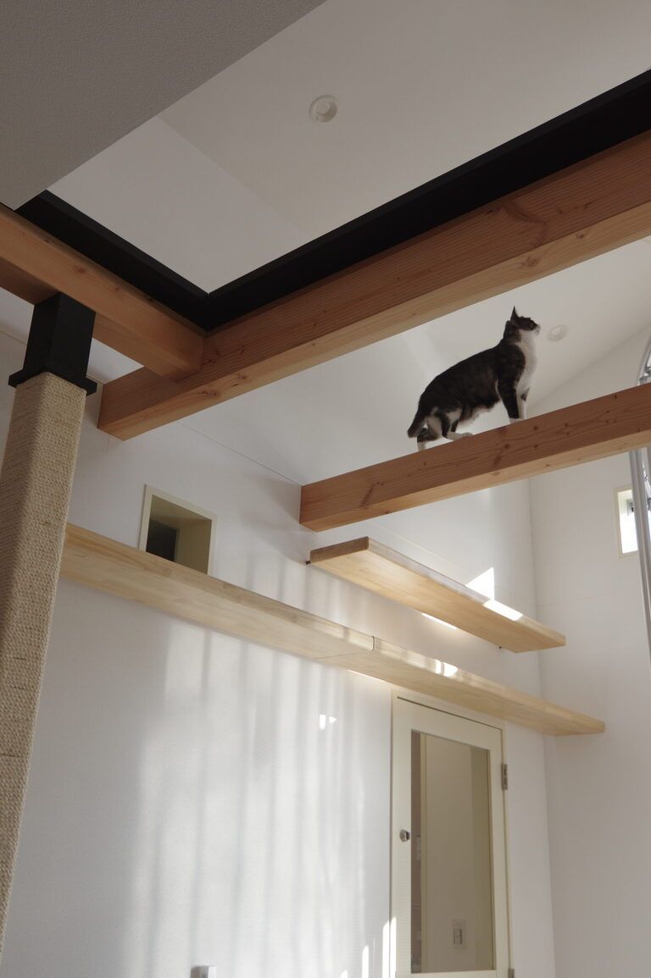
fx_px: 978
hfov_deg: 36.8
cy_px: 489
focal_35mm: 36
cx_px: 326
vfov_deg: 53.2
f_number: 6.3
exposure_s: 1/125
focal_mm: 24
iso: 400
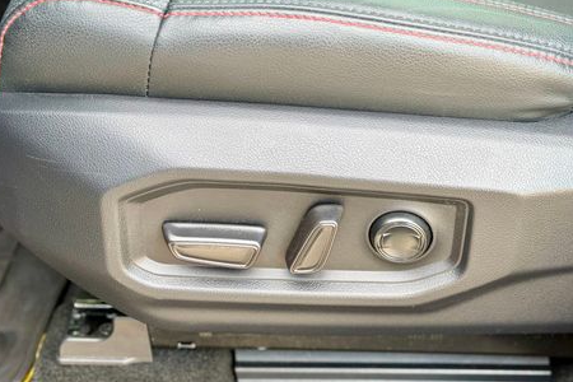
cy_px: 199
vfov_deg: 19.2
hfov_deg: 28.3
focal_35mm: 71
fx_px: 1130
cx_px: 372
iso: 100
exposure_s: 1/121
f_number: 1.78
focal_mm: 6.76
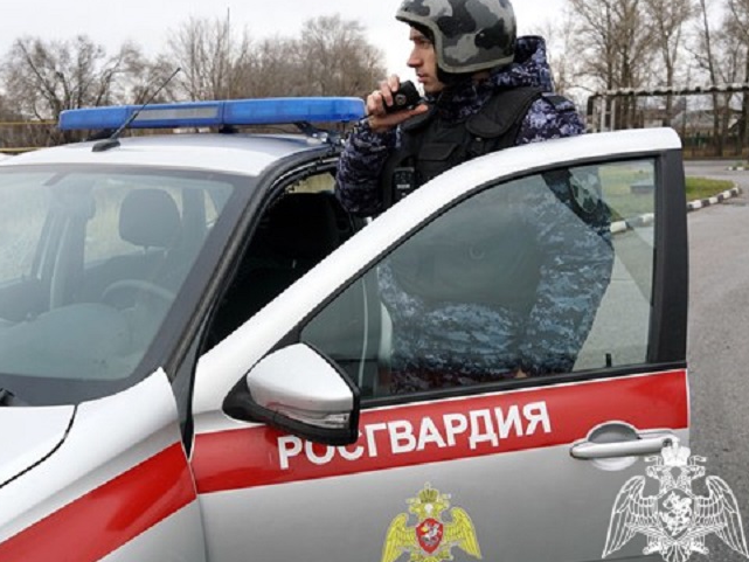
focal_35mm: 36
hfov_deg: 51.0
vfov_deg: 39.7
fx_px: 779
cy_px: 276
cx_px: 293
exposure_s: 1/80
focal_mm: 20
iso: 100
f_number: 5
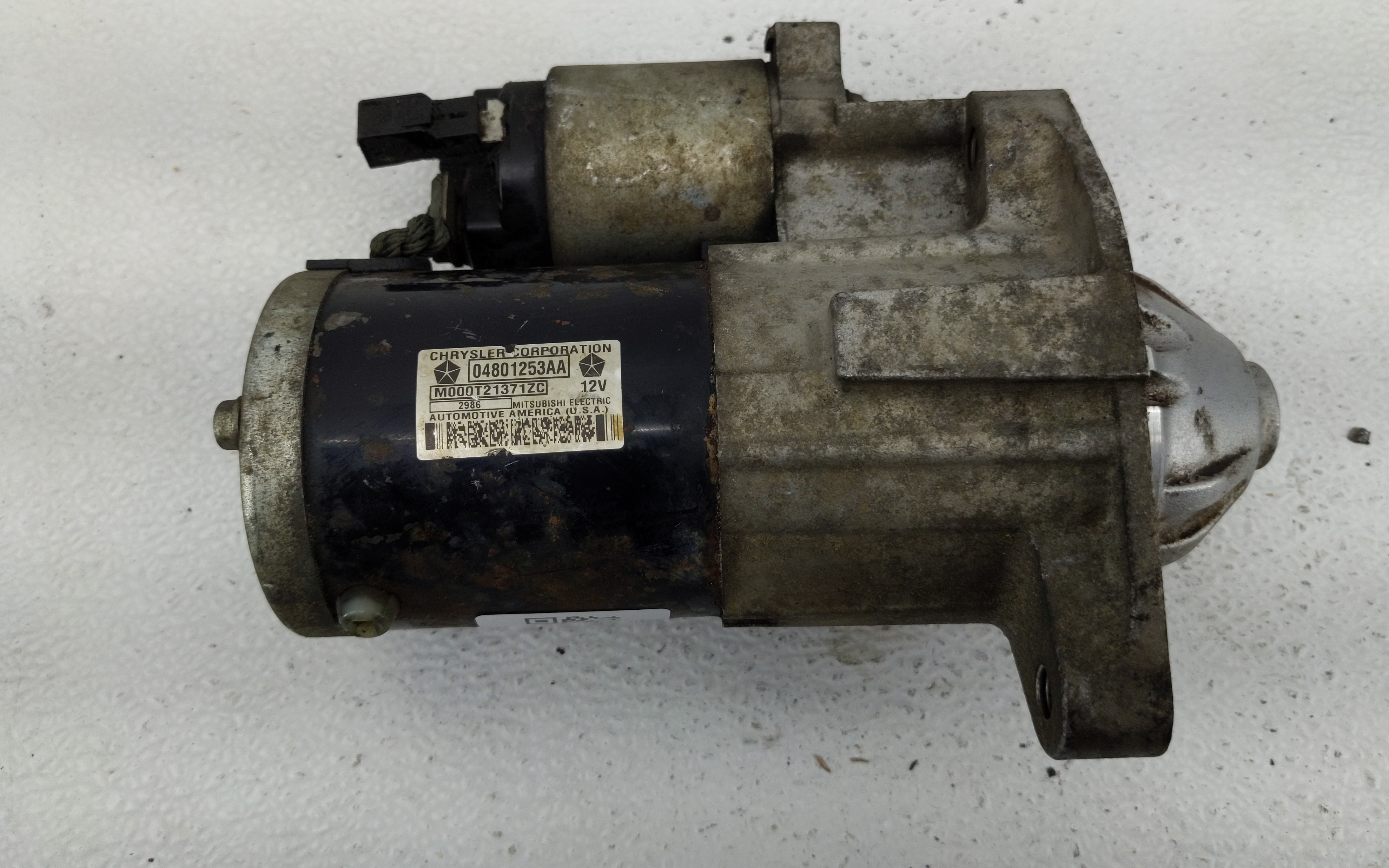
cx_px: 696
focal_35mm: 27
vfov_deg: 46.0
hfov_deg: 68.4
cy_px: 404
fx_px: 1022
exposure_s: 1/146
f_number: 1.73
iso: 55
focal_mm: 4.38
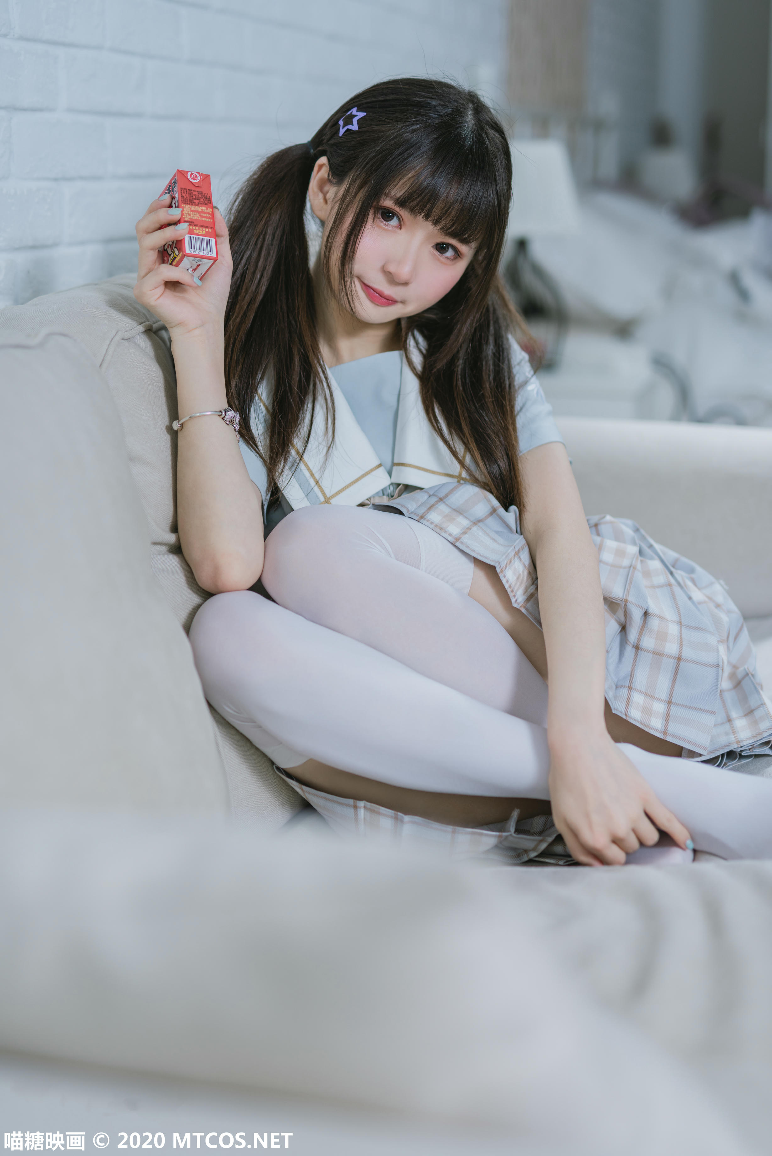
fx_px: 1607
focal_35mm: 50
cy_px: 578
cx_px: 386
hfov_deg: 27.0
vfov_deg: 39.6
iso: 80
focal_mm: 50
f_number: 1.8
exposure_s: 1/250
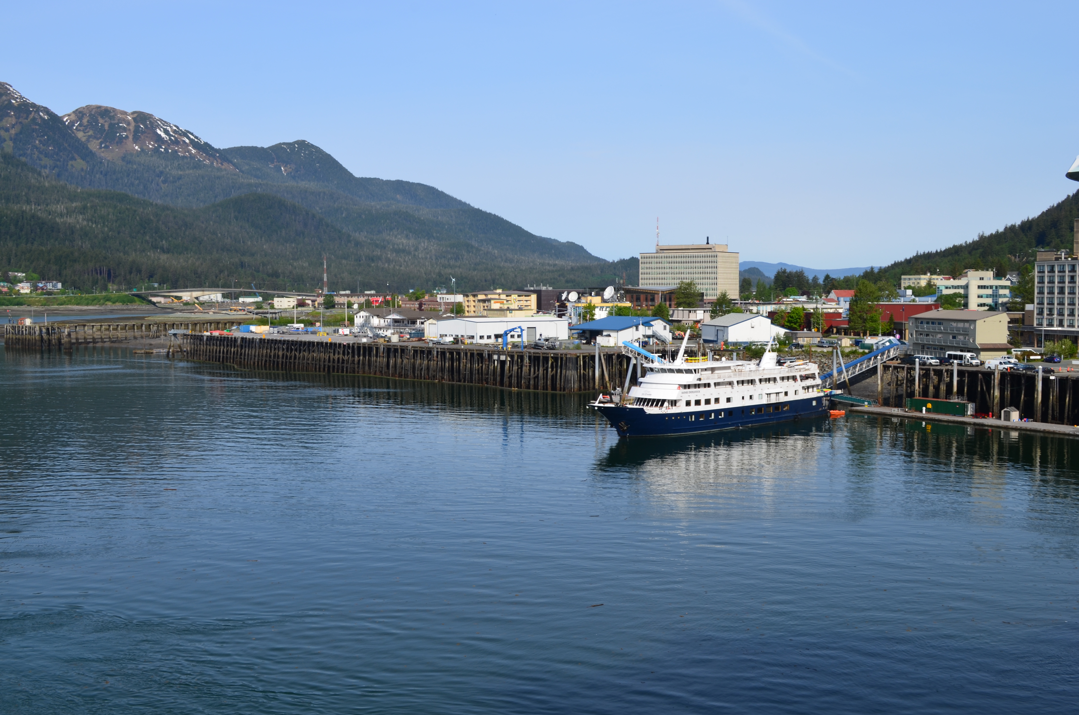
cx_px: 540
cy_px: 358
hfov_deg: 49.6
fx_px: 1166
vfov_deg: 34.1
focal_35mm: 39
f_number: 11
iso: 100
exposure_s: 1/160
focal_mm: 26
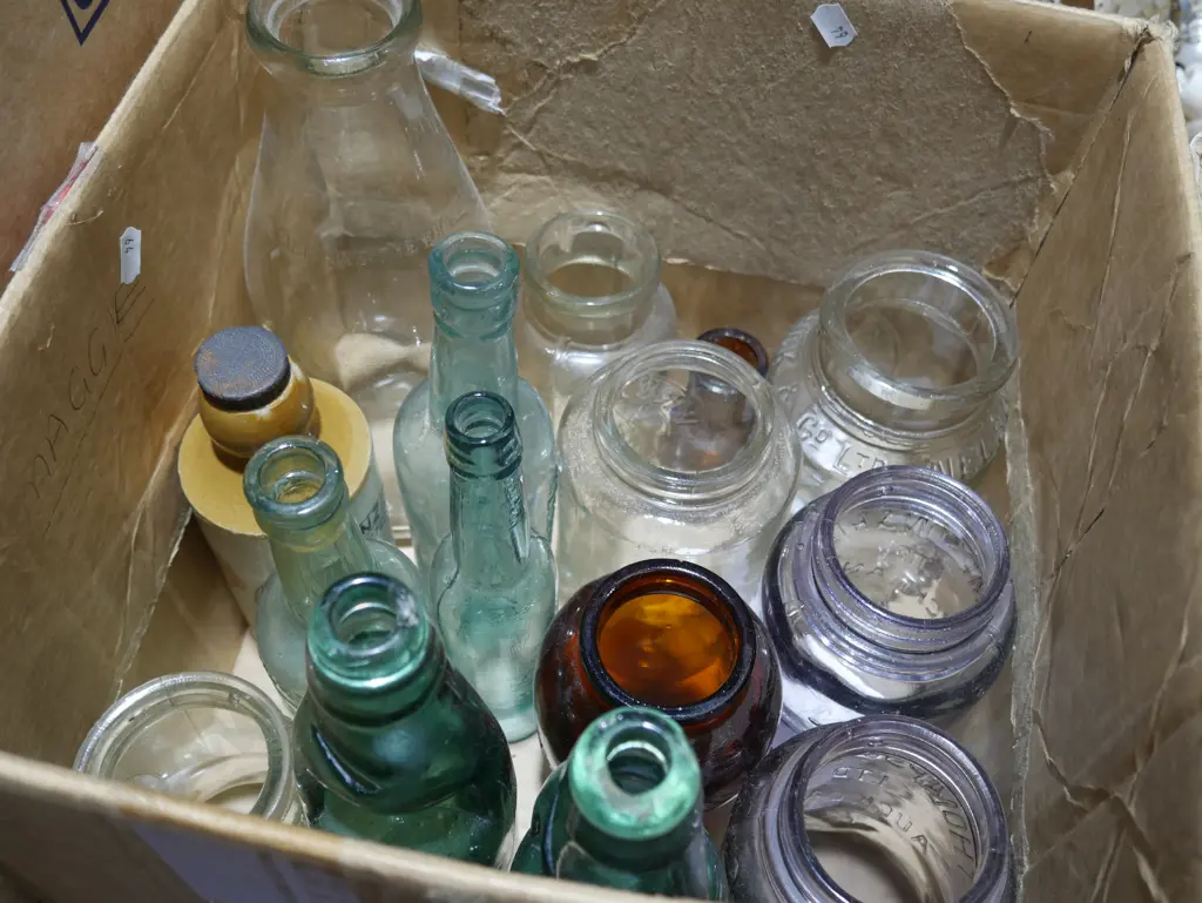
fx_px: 1320
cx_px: 601
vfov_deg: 37.8
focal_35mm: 38
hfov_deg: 49.0
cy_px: 452
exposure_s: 1/60
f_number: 4.1
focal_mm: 19
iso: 320
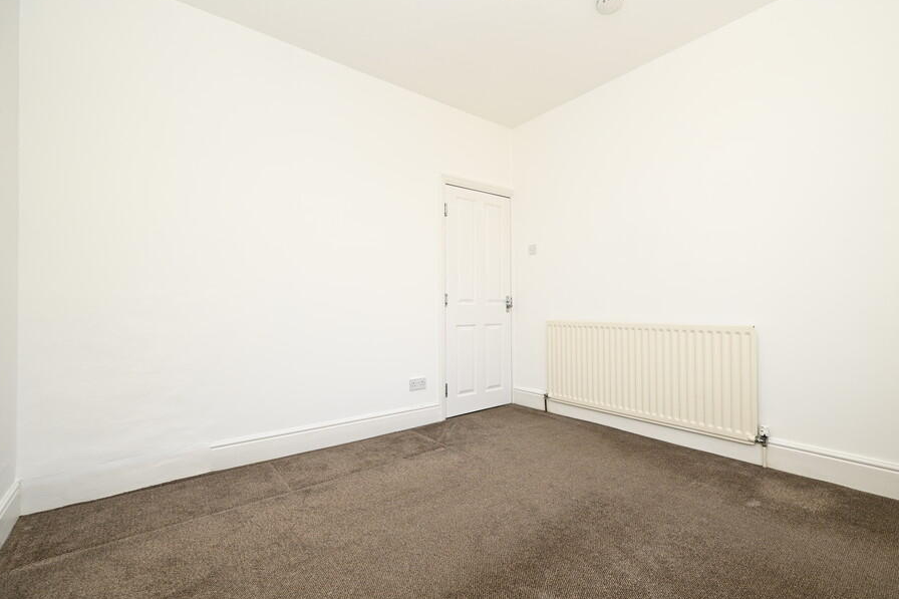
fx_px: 399
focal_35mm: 16
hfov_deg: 96.6
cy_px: 304
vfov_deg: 73.7
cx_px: 482
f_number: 6.3
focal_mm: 14
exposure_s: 1/125
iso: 400
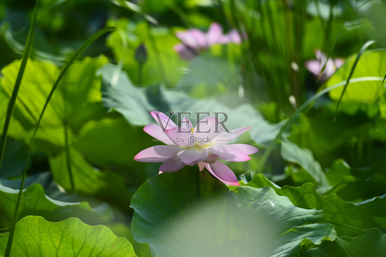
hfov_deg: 10.3
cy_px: 128
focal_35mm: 200
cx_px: 193
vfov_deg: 6.9
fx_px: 2143
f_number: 2.8
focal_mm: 200
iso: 100
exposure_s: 1/1600
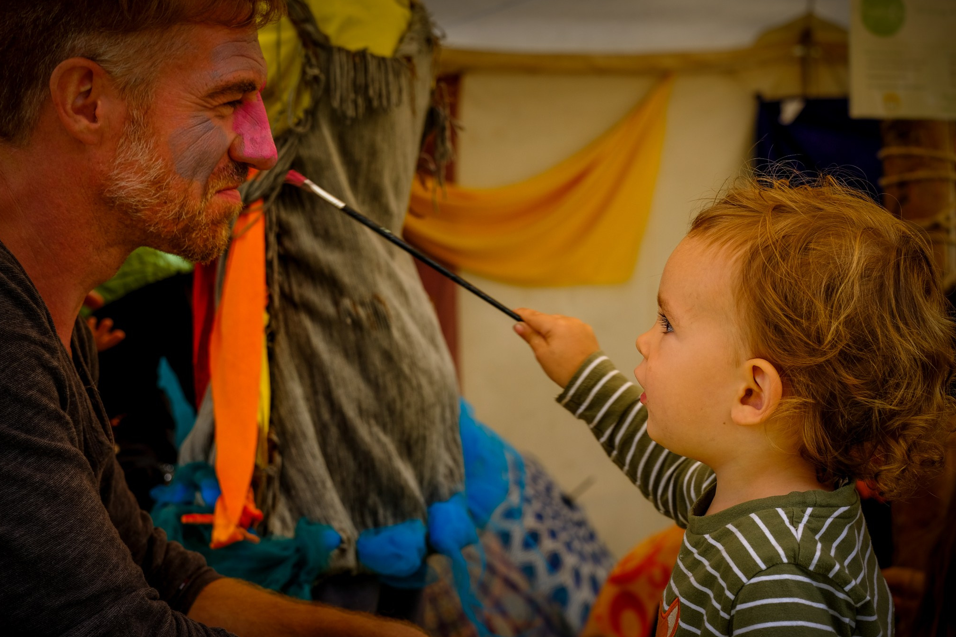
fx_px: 2257
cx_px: 481
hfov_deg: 23.9
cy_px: 320
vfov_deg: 16.1
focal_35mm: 85
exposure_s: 1/125
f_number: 5.6
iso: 200
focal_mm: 56.2
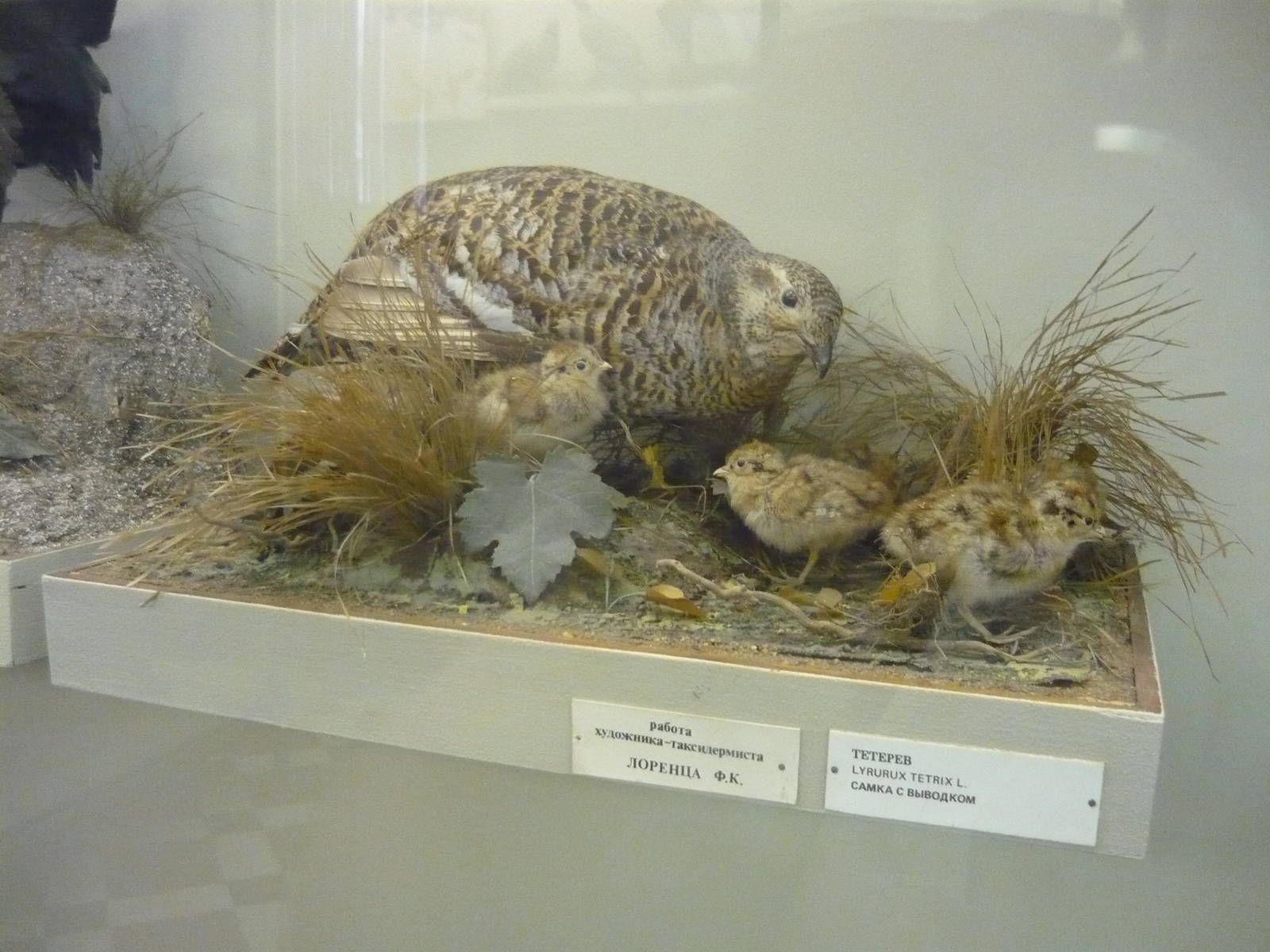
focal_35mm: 33
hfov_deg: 55.4
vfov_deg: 42.9
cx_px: 635
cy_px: 476
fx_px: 1211
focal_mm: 5.5
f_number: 2.8
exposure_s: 1/20
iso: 800
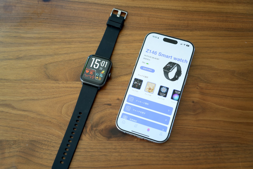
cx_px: 126
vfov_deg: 29.2
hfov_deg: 42.7
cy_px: 84
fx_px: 323
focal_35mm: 46
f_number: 4
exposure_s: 1/80
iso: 400
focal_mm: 46
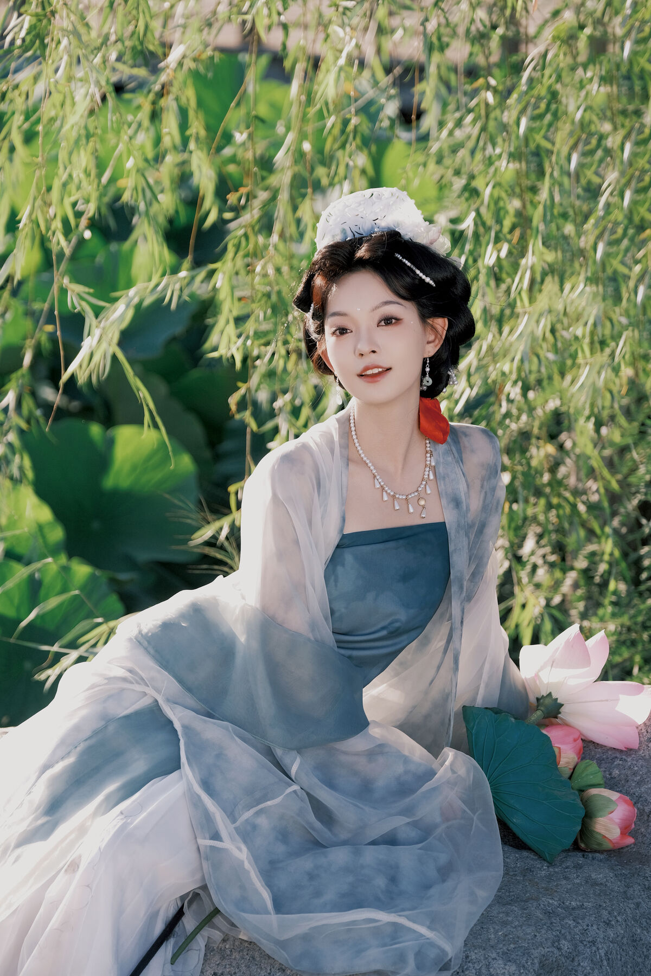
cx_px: 326
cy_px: 488
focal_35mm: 131
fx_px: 3553
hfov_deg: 10.5
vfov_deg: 15.6
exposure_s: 1/1000
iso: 400
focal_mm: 87.1
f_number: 2.8
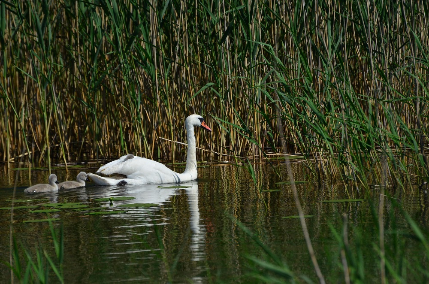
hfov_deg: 4.6
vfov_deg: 3.0
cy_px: 142
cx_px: 214
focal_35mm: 450
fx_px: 5351
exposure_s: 1/8000
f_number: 5.6
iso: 560
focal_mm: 300
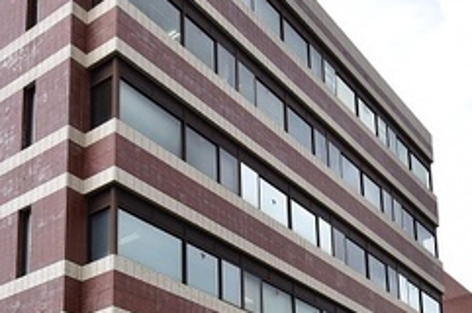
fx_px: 704
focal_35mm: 54
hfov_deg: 37.0
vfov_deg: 22.0
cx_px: 268
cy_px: 430
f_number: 5
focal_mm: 11.5
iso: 160
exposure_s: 1/320
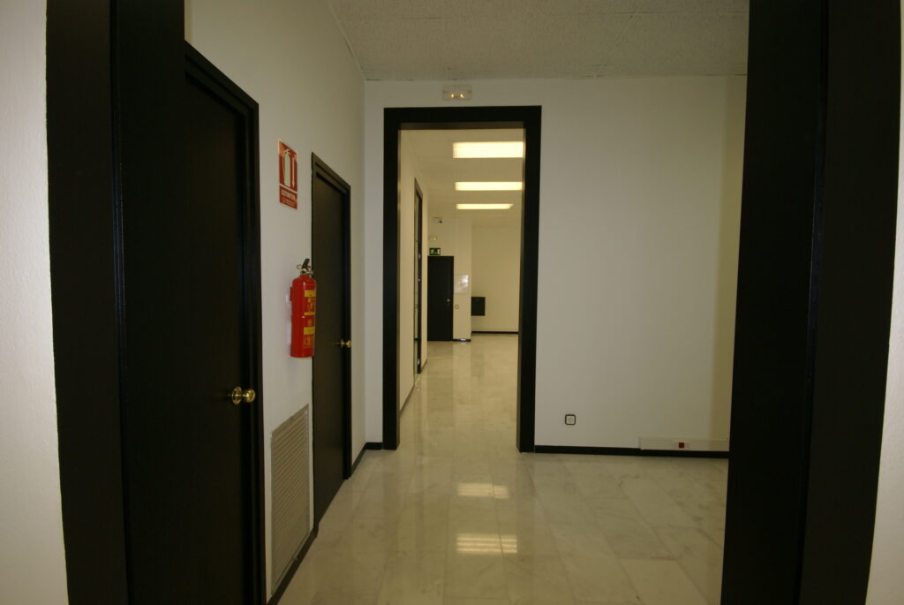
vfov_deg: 77.5
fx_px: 377
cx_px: 452
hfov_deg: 100.3
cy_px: 302
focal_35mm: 15
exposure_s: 1/80
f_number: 5.6
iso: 400
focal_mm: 10
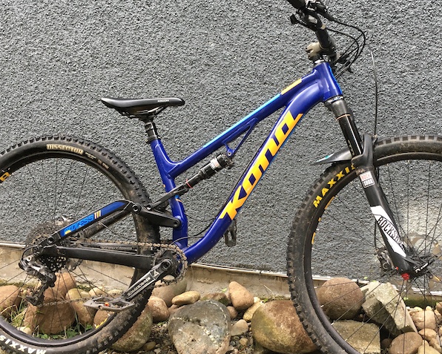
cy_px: 187
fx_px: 497
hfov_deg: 47.7
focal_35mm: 38
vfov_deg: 39.2
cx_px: 260
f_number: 2.2
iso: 25
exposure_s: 1/30
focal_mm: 4.15
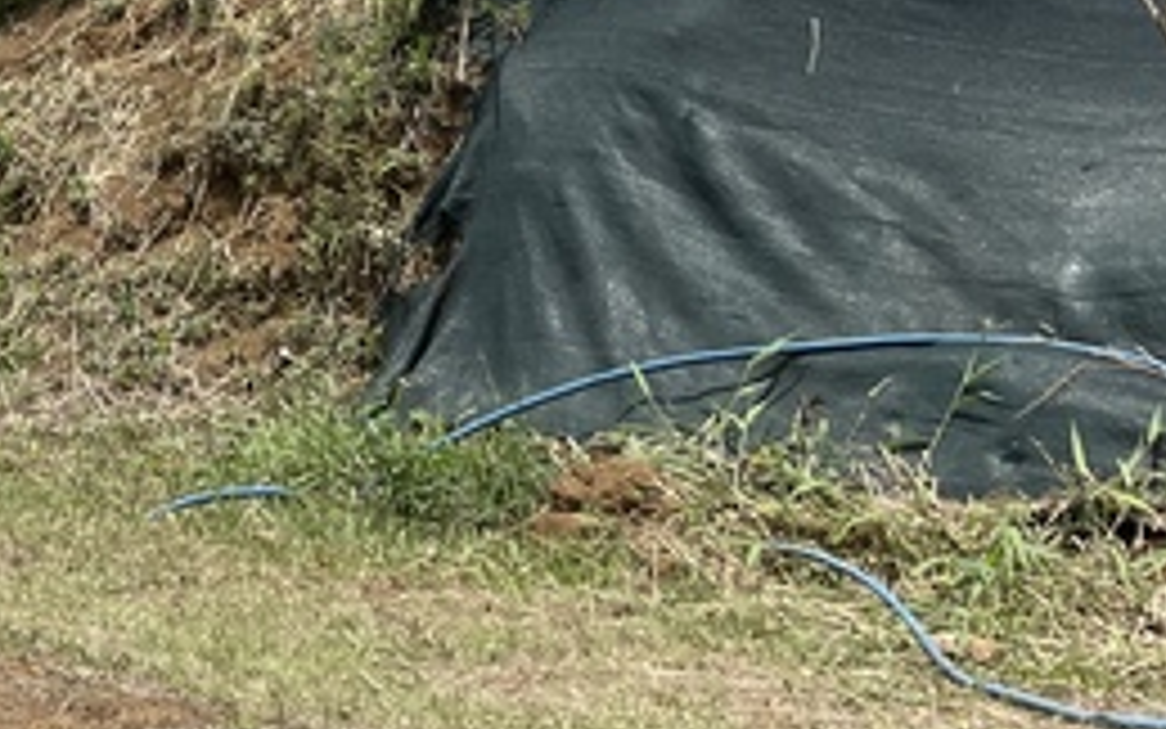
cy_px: -495
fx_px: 2702
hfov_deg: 20.6
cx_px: -608
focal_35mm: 85
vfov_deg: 14.0
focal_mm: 4.2
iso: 32
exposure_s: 1/4831
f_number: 1.6
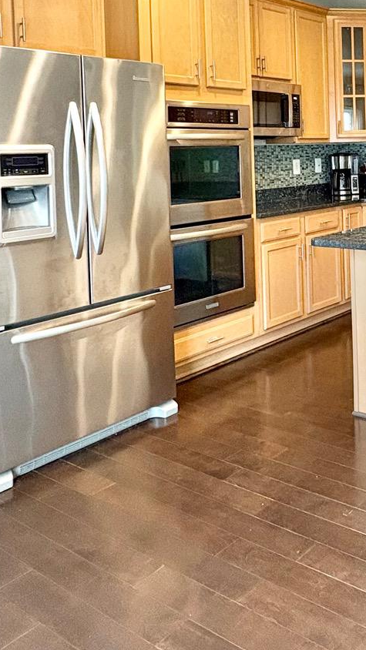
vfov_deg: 51.6
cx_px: 378
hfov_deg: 29.6
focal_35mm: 37
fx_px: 638
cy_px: 158
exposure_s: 1/60
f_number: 2.2
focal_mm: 2.22
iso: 320
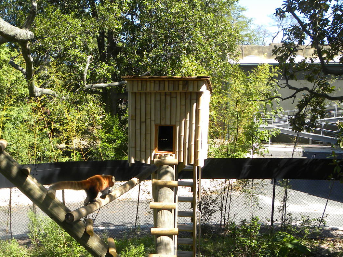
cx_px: 122
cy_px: 173
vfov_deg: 32.6
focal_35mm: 44
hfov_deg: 42.5
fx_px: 436
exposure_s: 1/155
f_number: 4
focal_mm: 5.2
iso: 64
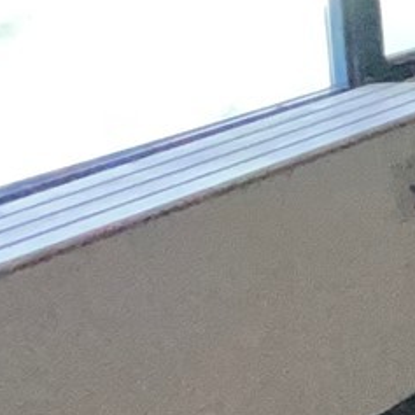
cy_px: -240
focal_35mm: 93
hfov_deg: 8.2
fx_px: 1261
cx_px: 1648
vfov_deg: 16.7
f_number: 1.8
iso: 640
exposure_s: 1/53
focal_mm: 1.57
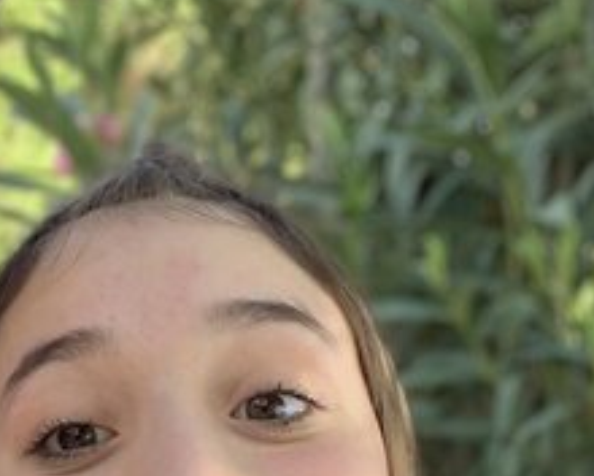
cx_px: 35
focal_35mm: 91
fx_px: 1600
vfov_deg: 16.8
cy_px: 373
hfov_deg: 20.5
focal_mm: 2.87
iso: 25
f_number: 2.2
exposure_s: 1/121
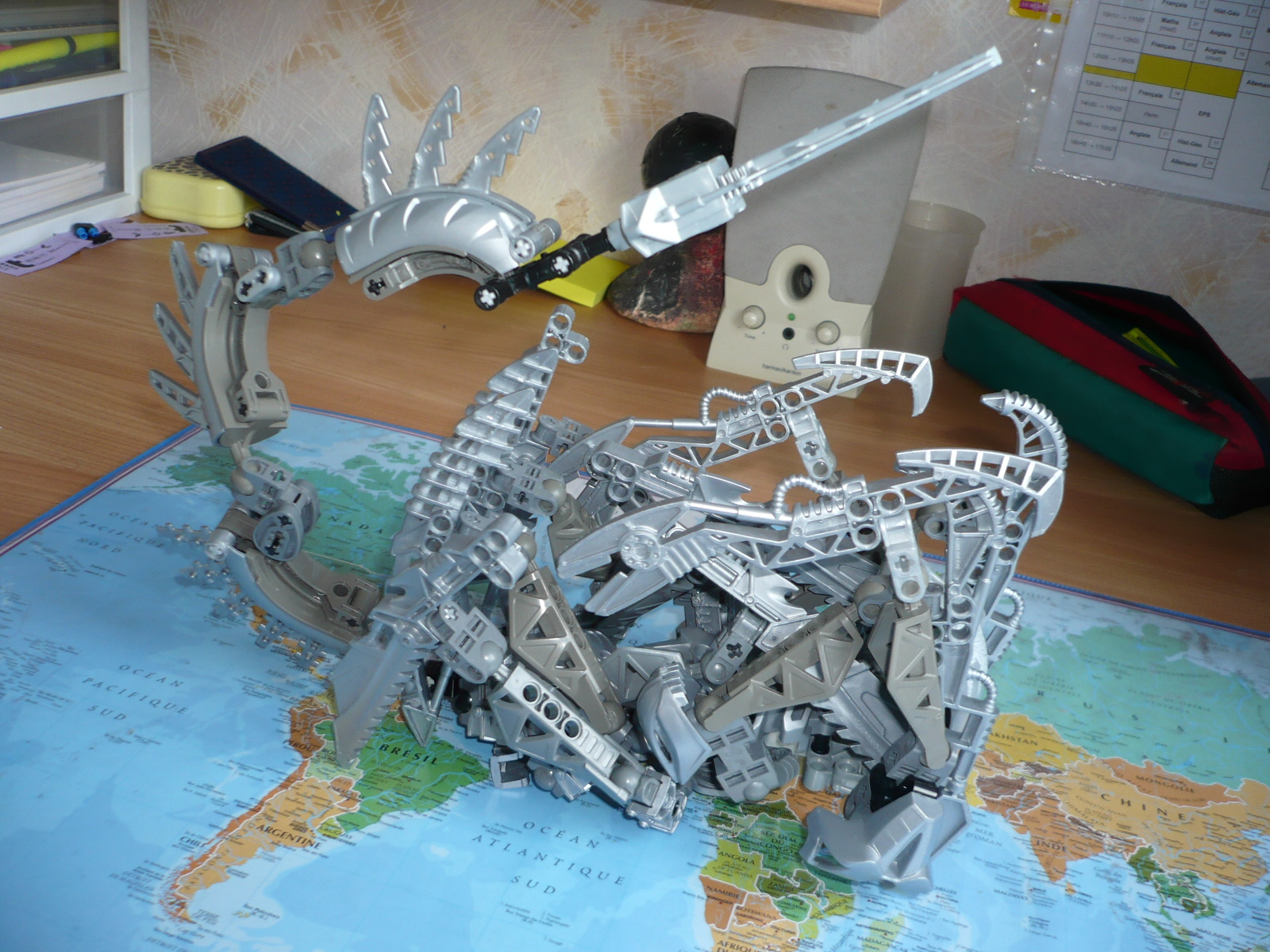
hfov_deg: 52.6
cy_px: 476
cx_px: 635
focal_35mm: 35
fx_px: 1284
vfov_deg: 40.7
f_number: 2.8
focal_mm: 5.8
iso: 100
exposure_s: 1/30
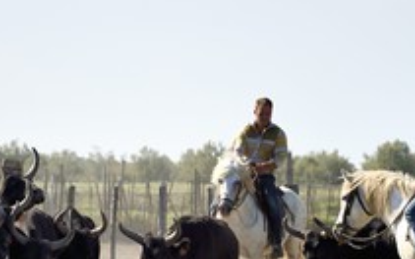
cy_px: 237
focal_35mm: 375
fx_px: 4242
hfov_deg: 5.6
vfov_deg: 3.5
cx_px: 185
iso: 200
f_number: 9
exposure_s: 1/640
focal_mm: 185
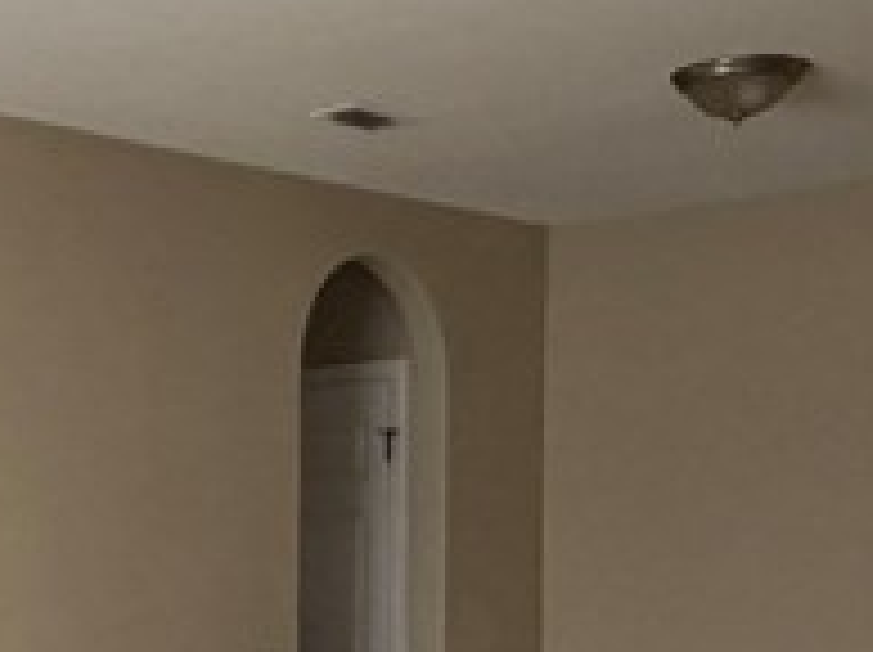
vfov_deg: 19.4
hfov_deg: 24.1
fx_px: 1864
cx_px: -158
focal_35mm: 74
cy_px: 625
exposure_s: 1/121
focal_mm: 2.22
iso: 160
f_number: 2.2
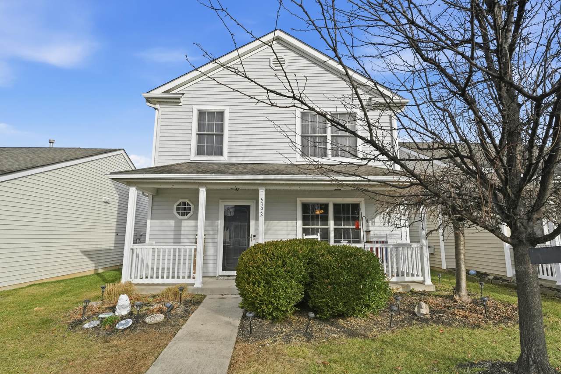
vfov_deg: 65.0
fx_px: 293
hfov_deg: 87.5
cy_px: 187
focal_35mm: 19
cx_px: 280
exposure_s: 1/8000
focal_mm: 18.8
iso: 3200
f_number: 10
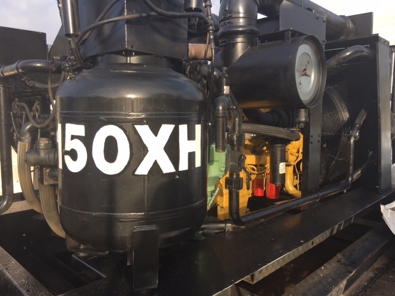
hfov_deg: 61.7
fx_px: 331
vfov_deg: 48.2
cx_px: 198
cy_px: 148
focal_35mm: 29
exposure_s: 1/523
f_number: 2.2
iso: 25
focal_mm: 4.15
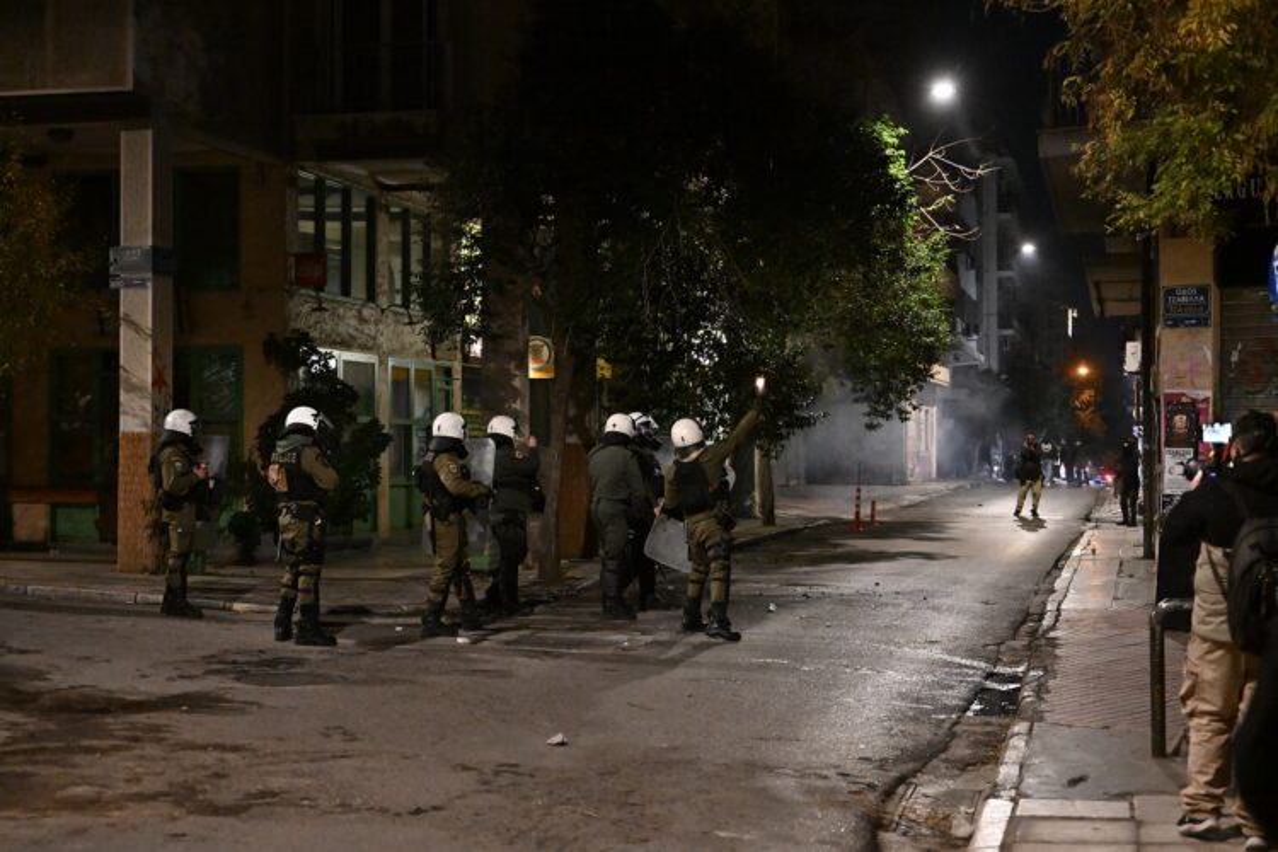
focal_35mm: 55
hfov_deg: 36.2
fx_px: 1952
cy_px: 426
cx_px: 639
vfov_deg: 24.6
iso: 12800
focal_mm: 55
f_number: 3.2
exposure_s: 1/125
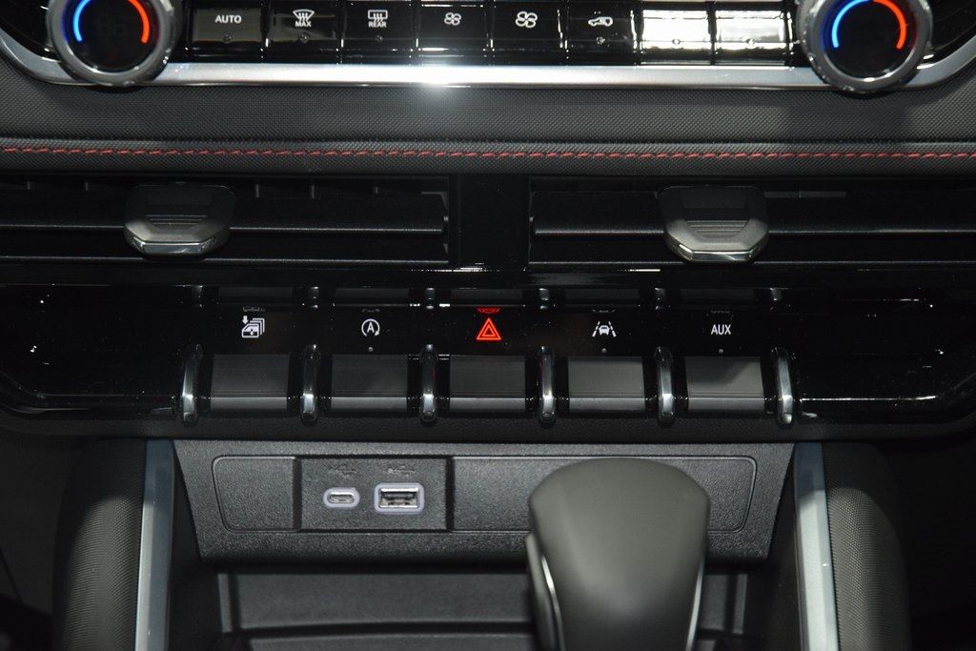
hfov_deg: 19.5
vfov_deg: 13.0
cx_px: 488
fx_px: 2847
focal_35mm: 105
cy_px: 326
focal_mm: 70
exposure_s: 1/15
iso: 2200
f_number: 4.5
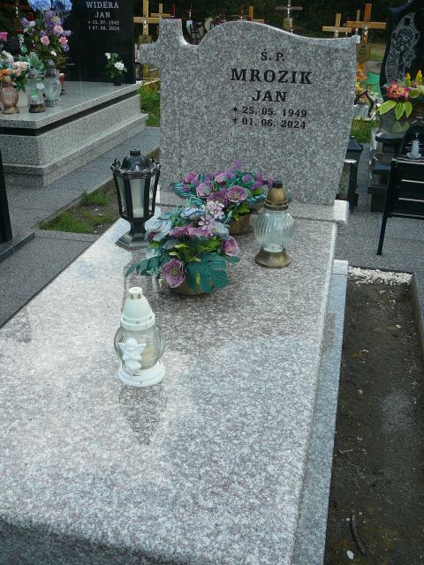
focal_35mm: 35
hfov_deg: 40.7
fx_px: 572
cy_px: 282
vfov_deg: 52.6
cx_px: 212
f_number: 2.8
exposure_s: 1/400
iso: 80
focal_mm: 5.2
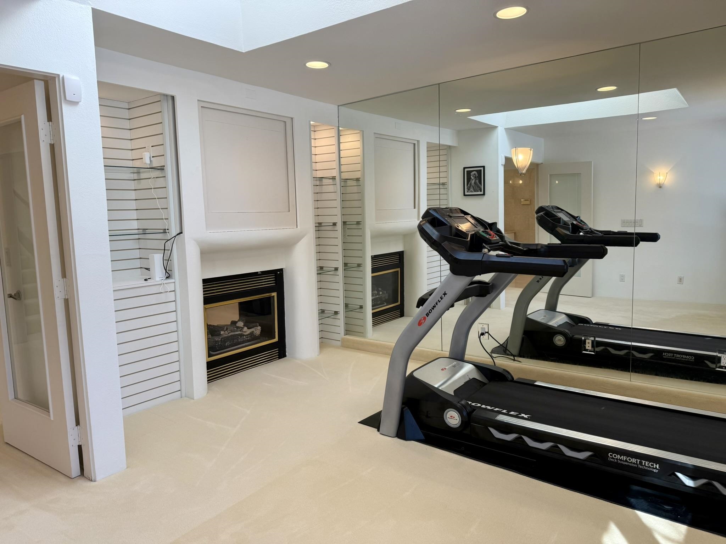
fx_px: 503
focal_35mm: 24
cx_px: 363
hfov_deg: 71.6
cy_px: 272
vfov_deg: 56.8
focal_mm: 6.76
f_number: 1.78
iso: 64
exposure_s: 1/262
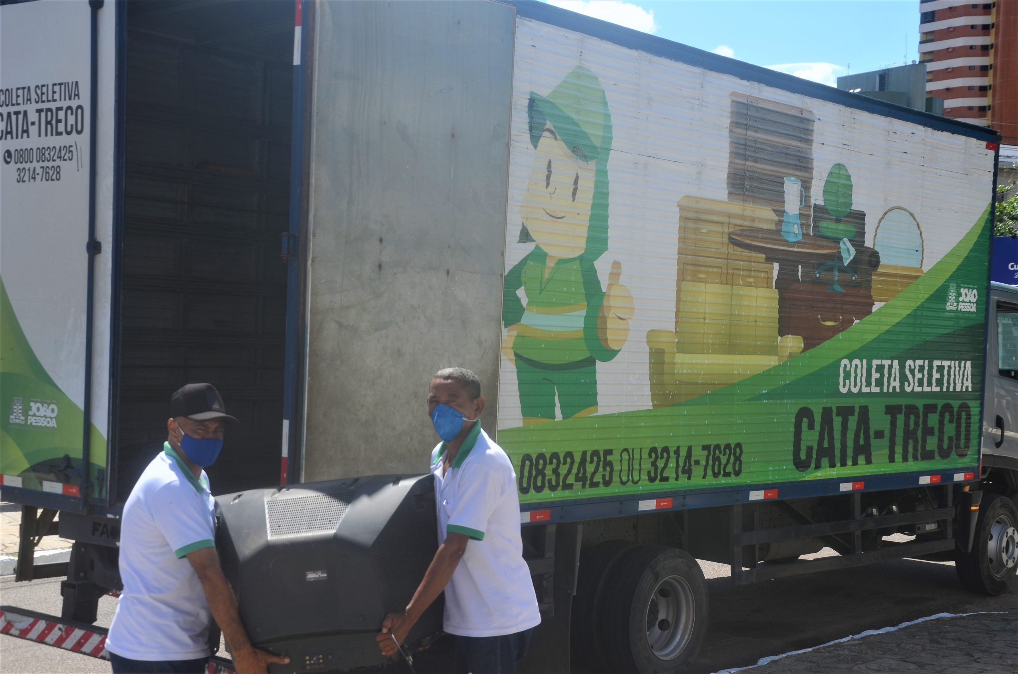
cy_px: 337
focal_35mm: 52
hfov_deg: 37.9
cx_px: 509
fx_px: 1482
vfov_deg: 25.6
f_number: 7.1
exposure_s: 1/320
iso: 100
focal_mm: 35
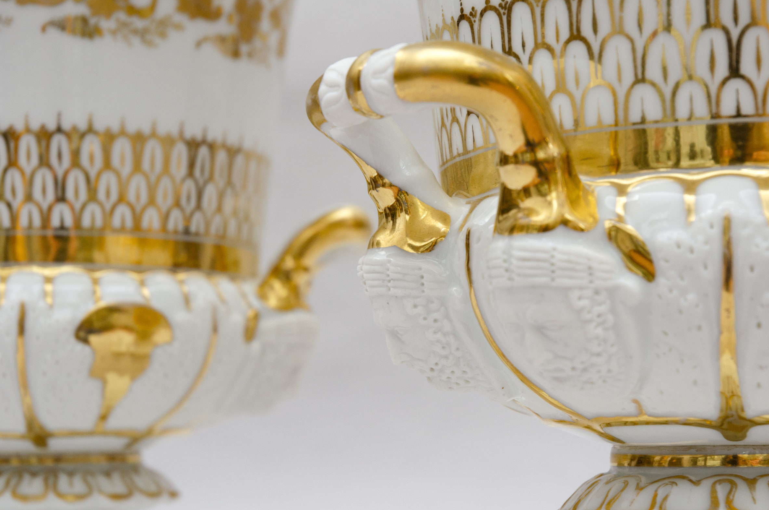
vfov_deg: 15.0
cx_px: 395
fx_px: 1940
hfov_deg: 22.4
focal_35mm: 91
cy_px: 266
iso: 200
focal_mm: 56
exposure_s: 1/125
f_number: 8
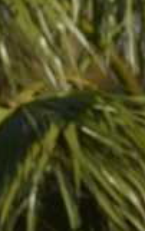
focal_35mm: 1771
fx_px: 11168
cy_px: 108
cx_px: 904
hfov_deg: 0.7
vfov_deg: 1.2
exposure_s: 1/250
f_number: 16
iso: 200
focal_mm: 175
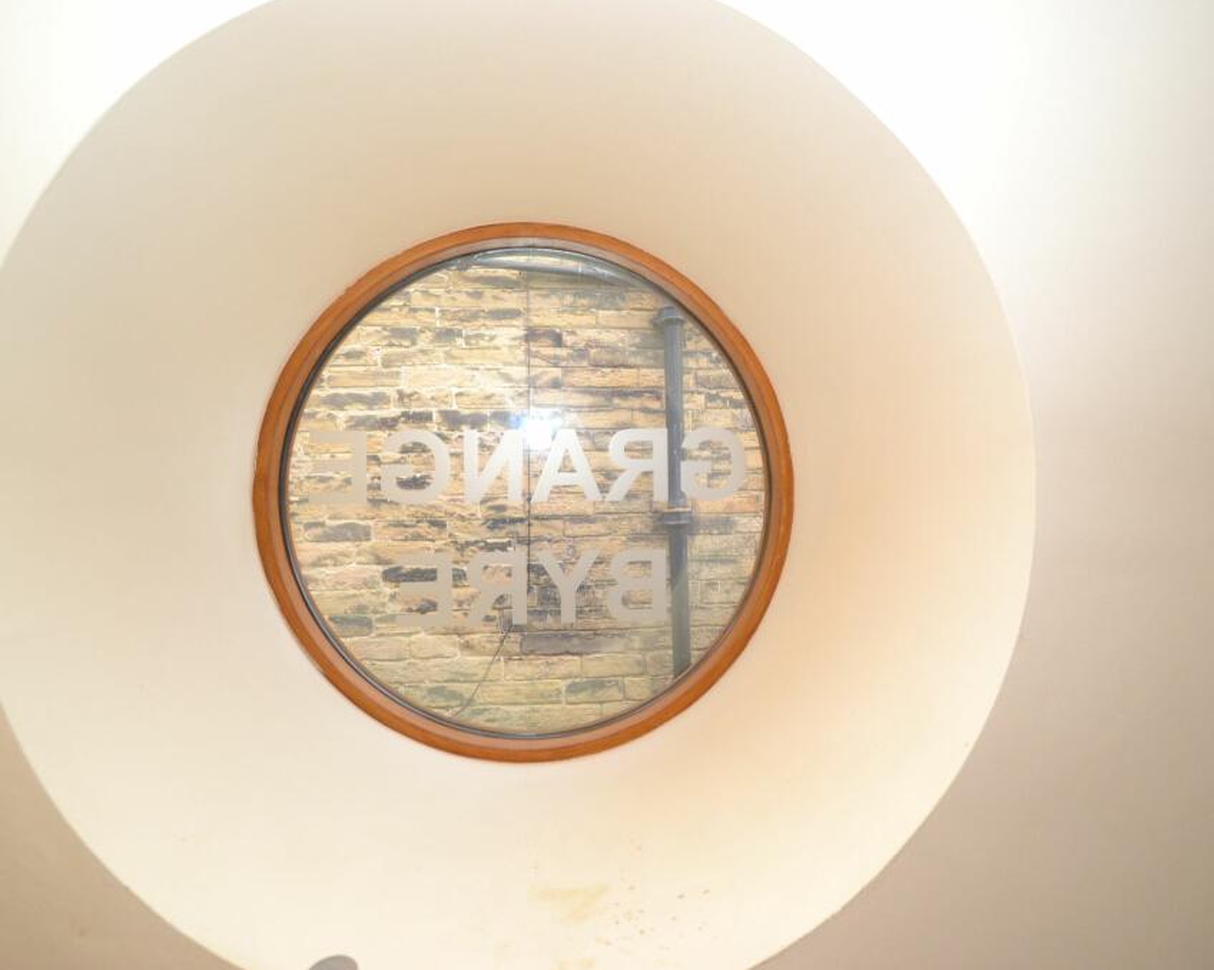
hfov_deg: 89.6
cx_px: 596
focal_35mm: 17
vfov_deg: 77.0
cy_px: 486
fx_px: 611
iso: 1100
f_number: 3.5
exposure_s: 1/60
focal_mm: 10
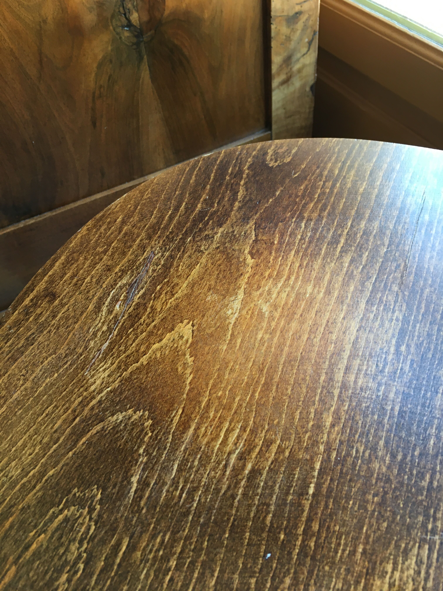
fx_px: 495
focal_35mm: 29
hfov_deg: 48.2
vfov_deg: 61.7
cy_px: 296
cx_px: 222
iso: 100
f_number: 2.2
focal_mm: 4.15
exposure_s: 1/33
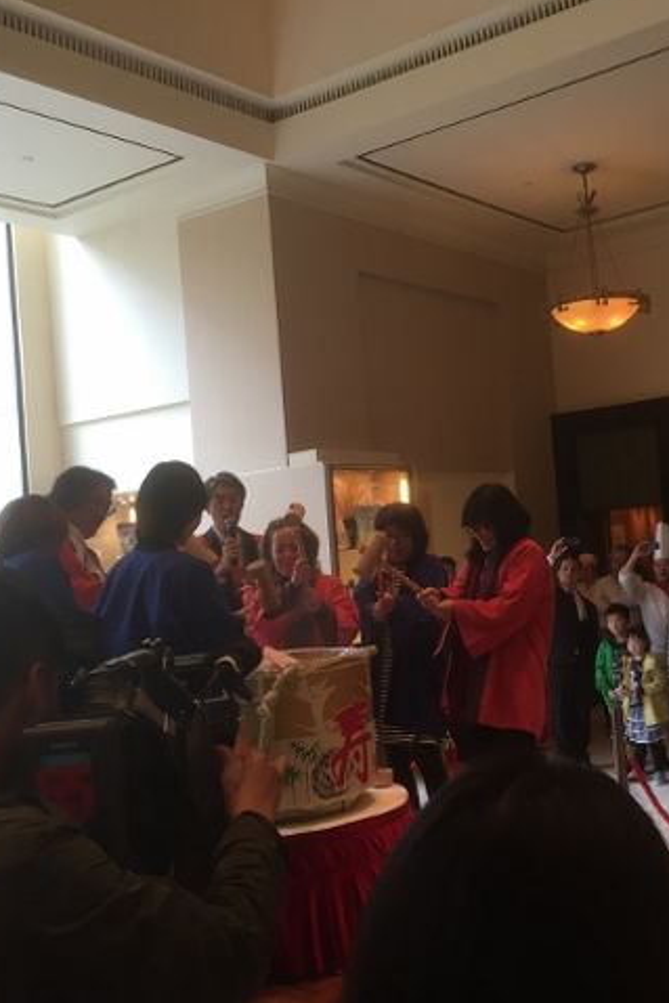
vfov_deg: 47.4
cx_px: 453
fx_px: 1142
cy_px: 494
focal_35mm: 41
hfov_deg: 32.3
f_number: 2.2
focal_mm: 4.15
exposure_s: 1/33
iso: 40
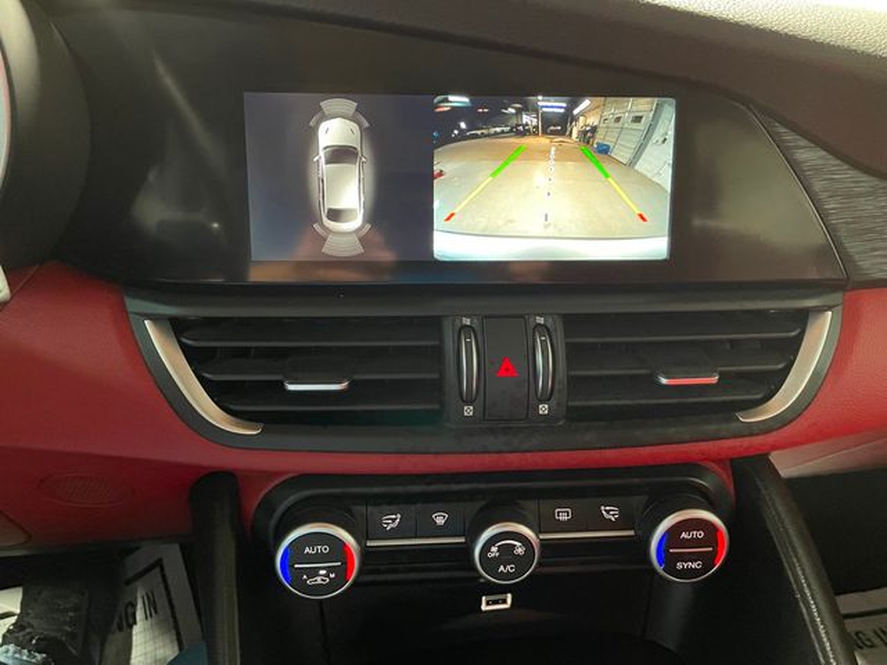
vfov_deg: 53.1
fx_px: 666
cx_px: 444
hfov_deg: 67.3
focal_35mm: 26
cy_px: 332
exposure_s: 1/30
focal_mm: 4.2
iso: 640
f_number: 1.6
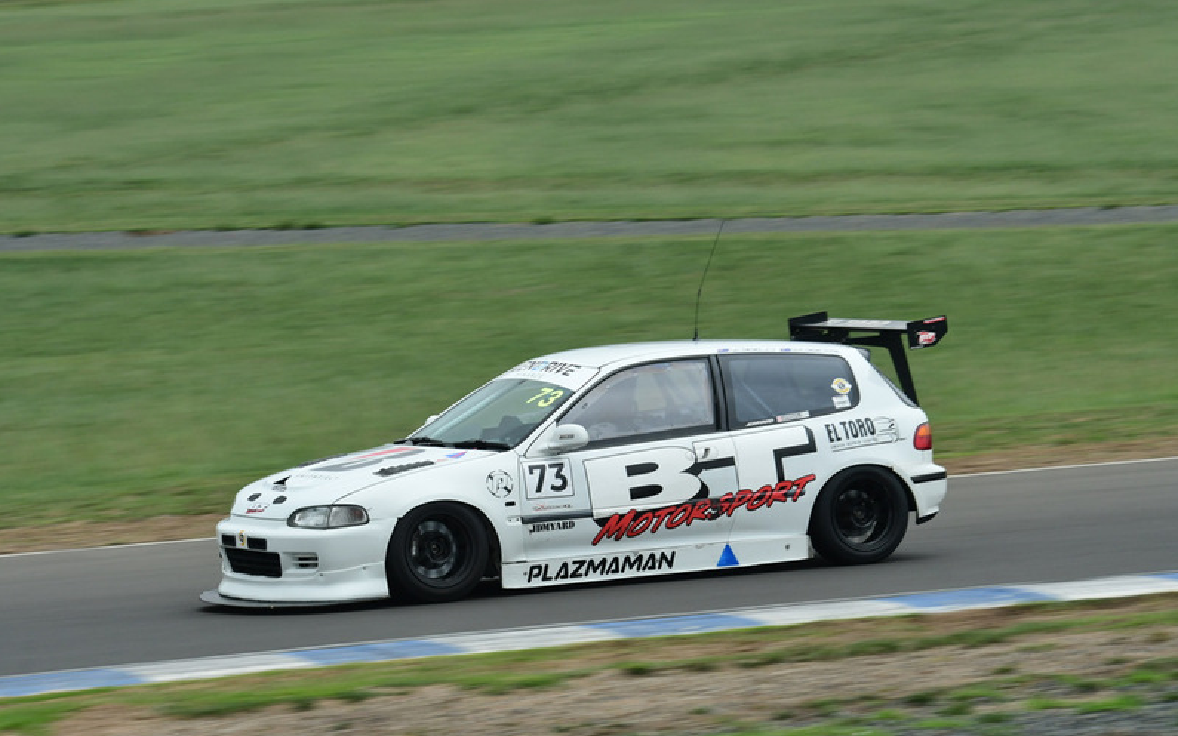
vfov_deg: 6.6
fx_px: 6421
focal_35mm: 200
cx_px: 591
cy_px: 367
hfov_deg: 10.5
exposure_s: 1/250
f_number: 11
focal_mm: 130
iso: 800
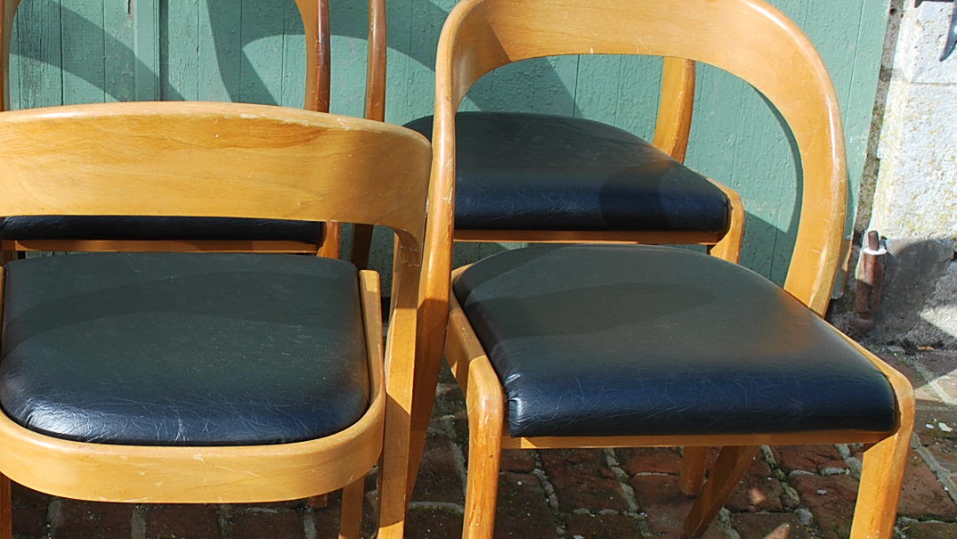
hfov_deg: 30.1
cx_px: 164
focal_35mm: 68
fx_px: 1726
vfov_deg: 17.7
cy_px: 334
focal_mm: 24
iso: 100
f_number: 6.3
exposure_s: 1/160
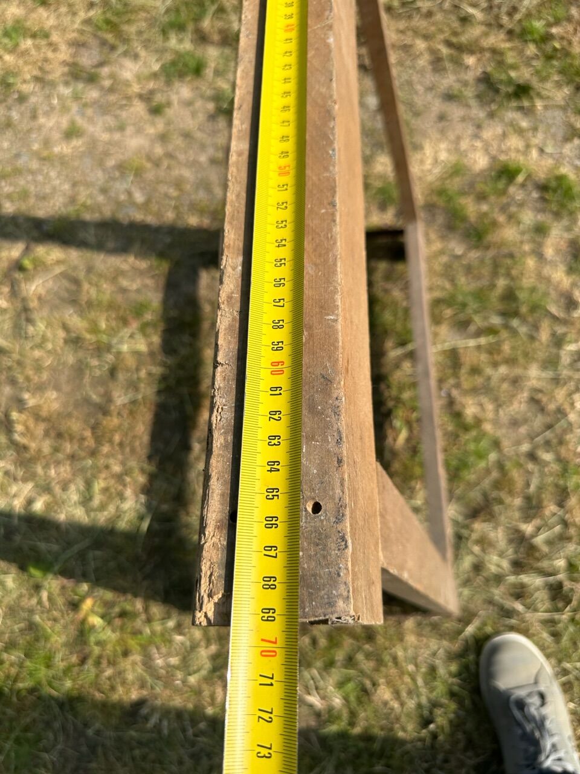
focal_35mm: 24
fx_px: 536
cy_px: 387
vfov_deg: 71.6
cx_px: 290
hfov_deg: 56.8
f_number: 1.78
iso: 80
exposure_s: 1/4016
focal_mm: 6.86
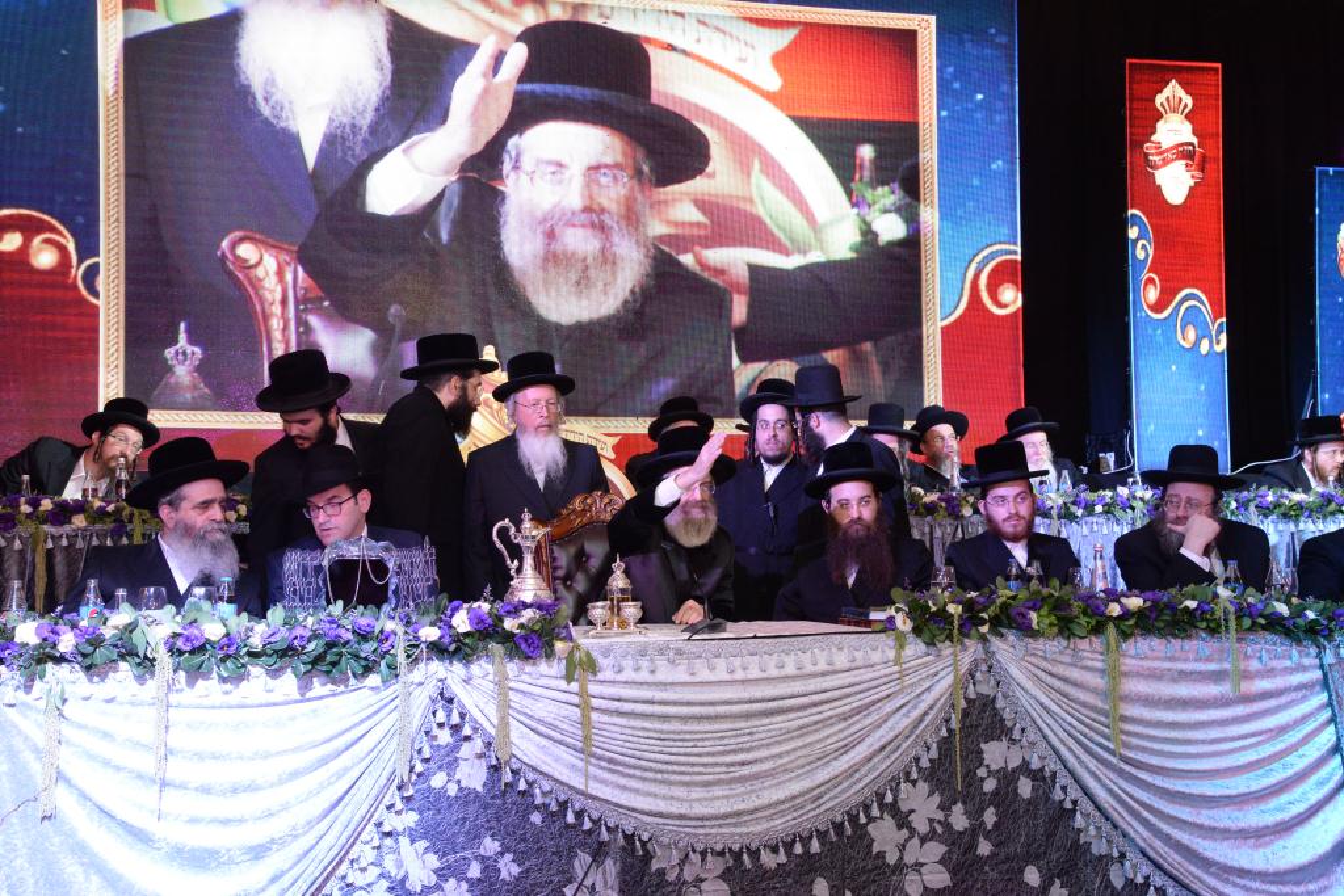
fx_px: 1717
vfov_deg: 29.3
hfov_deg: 42.7
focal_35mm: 46
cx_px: 672
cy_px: 448
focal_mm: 46
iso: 4000
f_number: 5.6
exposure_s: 1/80
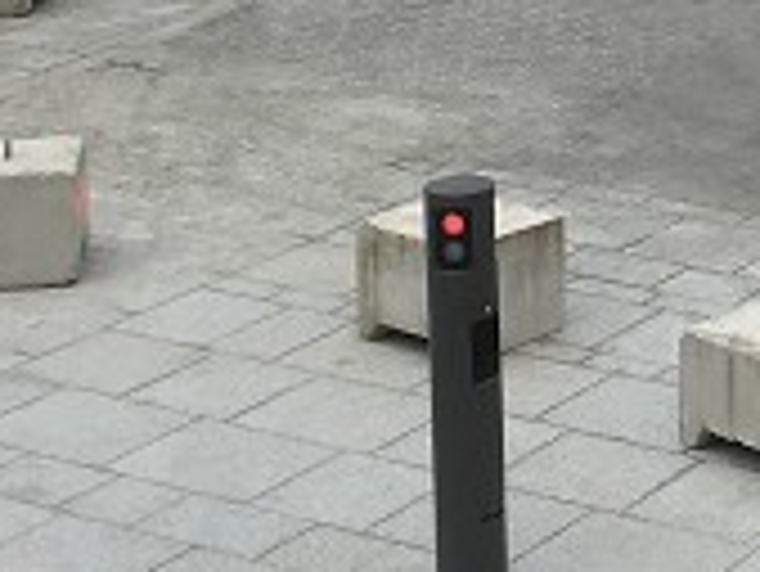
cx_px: 1052
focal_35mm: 137
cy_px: -324
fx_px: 3010
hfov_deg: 13.7
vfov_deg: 10.4
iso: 25
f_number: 2.2
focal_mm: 4.15
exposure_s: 1/2024
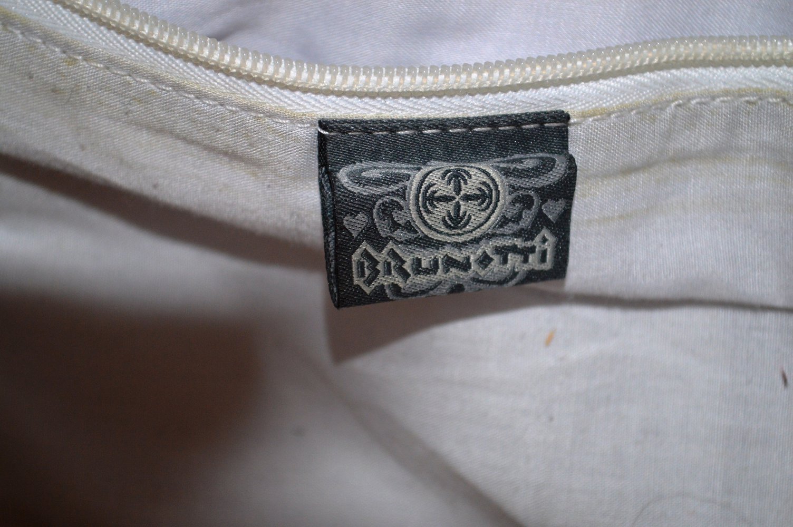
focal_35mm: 82
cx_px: 396
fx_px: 1816
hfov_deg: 24.6
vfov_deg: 16.5
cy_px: 264
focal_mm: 55
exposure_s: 1/60
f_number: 5.6
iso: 1100
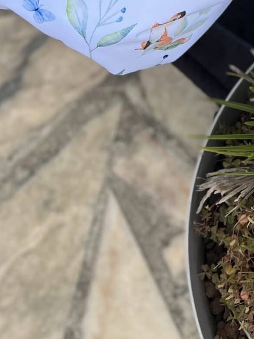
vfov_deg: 20.1
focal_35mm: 86
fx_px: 842
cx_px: 296
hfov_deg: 16.5
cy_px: -147
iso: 50
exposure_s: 1/3077
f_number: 1.5
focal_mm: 5.7
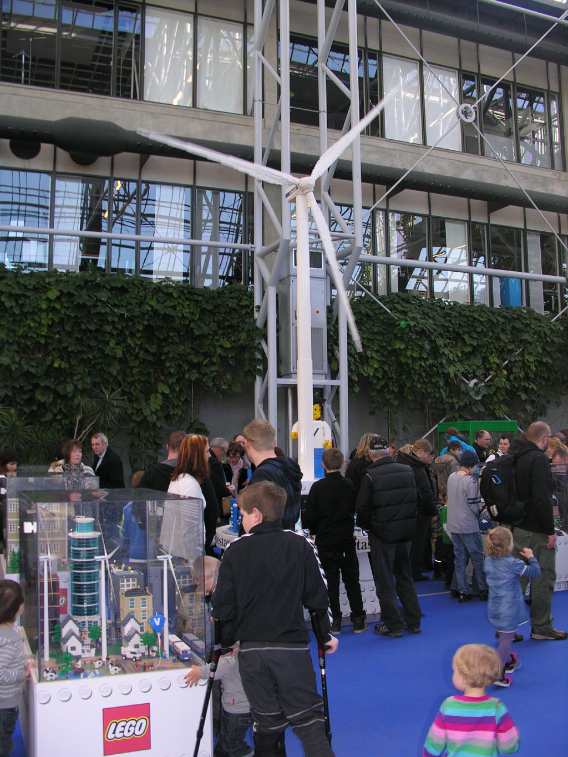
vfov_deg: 52.6
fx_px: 766
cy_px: 378
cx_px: 284
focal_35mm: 35
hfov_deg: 40.7
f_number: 2.8
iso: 50
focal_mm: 8.9
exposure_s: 1/30
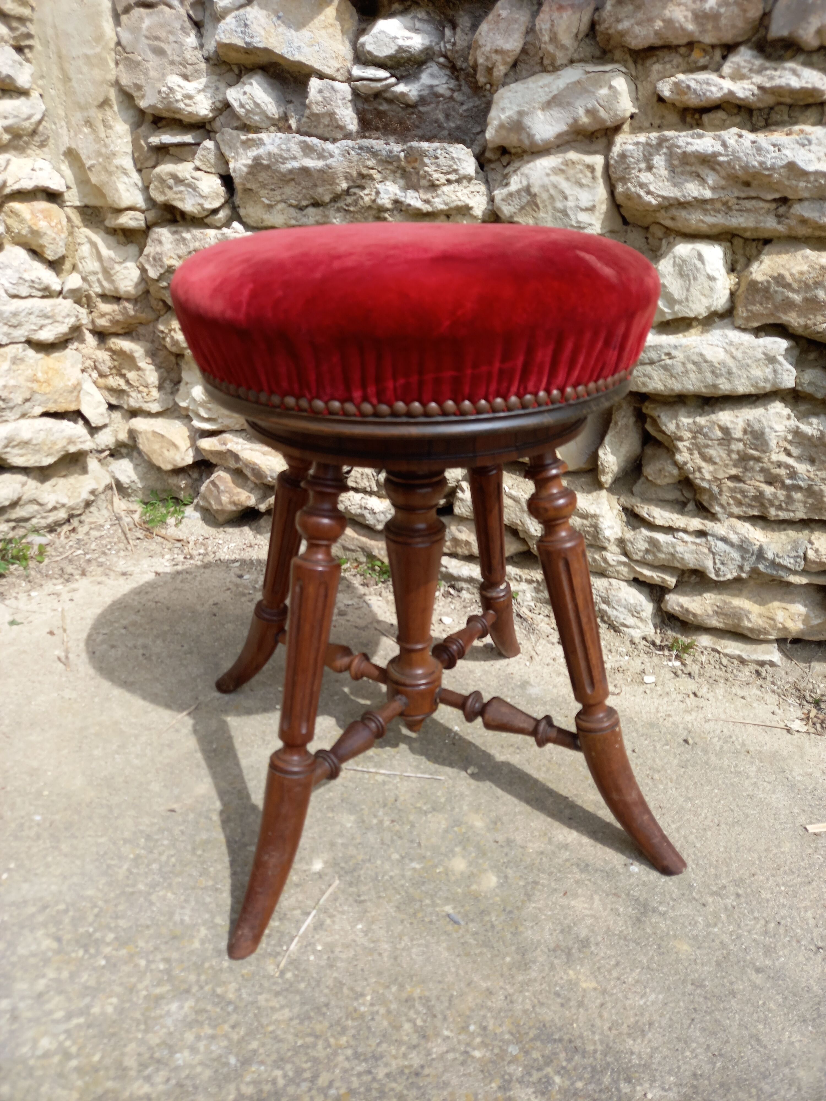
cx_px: 413
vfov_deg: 69.4
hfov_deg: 54.9
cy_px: 550
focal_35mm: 25
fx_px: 795
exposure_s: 1/430
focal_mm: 4.6
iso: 25
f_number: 2
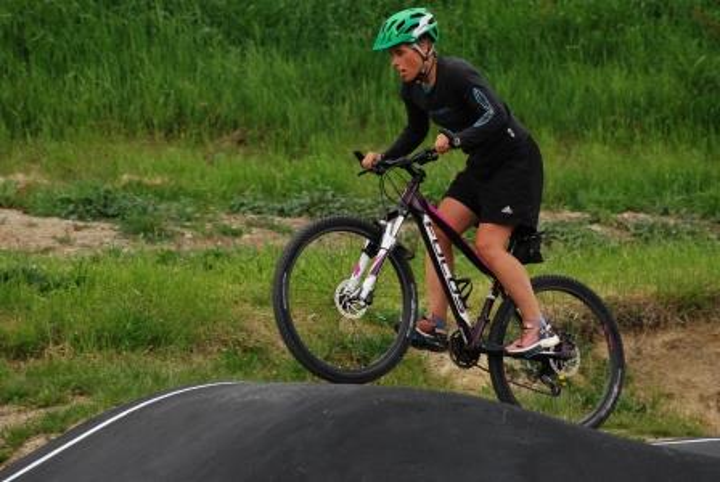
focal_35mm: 270
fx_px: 5407
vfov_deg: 5.1
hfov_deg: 7.6
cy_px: 241
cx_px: 360
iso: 500
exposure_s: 1/500
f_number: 5.3
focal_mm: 180
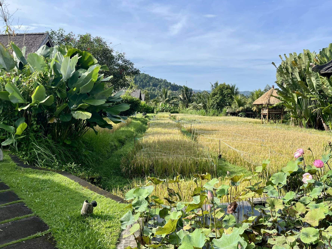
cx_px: 173
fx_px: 269
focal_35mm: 28
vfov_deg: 49.7
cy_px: 130
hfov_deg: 63.4
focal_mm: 5.1
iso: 50
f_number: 1.6
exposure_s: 1/2632
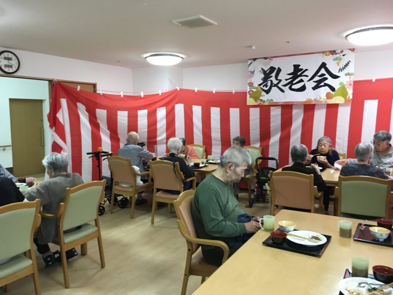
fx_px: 329
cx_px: 196
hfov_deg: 61.7
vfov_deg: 48.2
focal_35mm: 29
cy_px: 148
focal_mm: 4.15
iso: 100
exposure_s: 1/30
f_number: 2.2
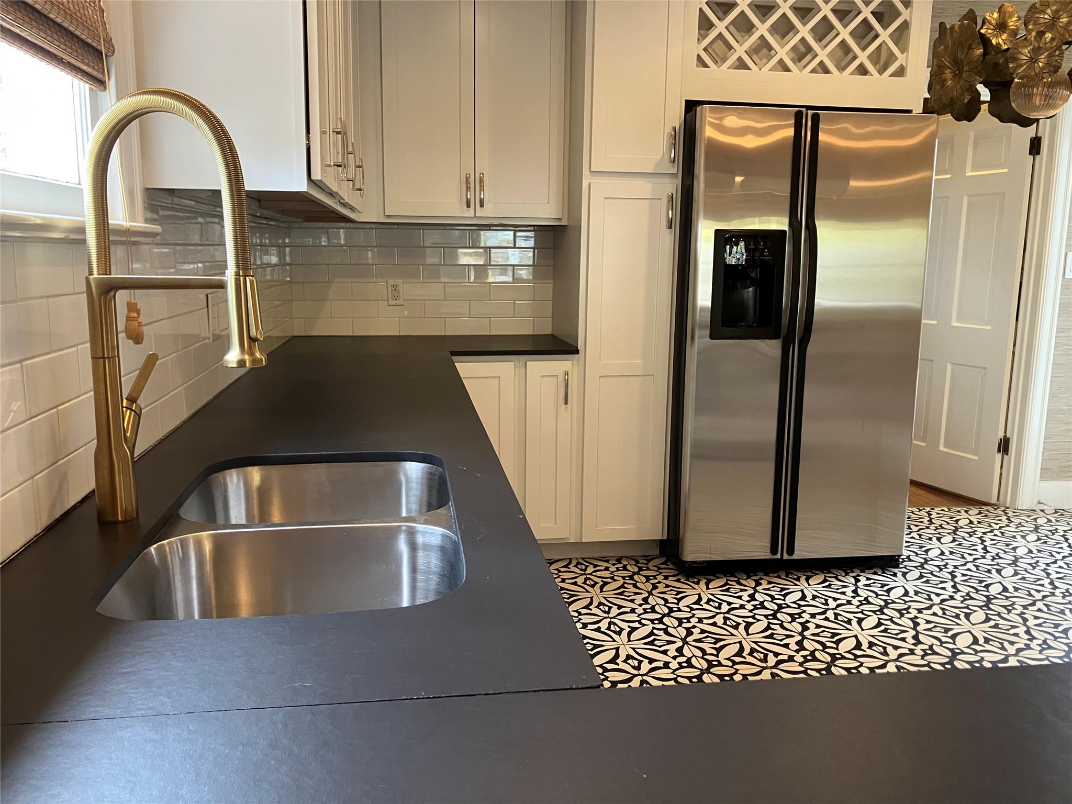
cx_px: 536
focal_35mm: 28
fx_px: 867
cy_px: 402
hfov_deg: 63.4
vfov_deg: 49.7
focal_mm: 3.99
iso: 250
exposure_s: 1/60
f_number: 1.8
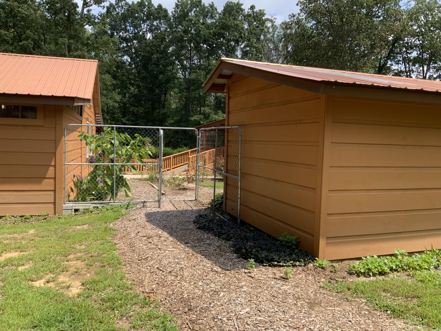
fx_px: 369
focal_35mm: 29
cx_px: 220
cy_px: 166
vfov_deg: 48.2
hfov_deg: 61.7
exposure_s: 1/1055
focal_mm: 3
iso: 16
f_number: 1.8
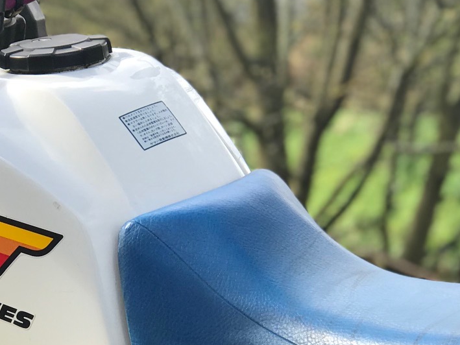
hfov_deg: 12.1
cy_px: 305
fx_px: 2153
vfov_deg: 9.1
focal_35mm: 162
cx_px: 52
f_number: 2.8
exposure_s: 1/222
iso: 20
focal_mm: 6.6
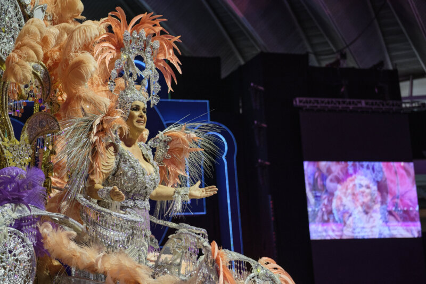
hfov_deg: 27.0
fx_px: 887
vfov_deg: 18.2
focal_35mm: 75
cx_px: 213
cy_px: 142
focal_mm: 50
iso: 1250
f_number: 2.8
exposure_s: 1/200
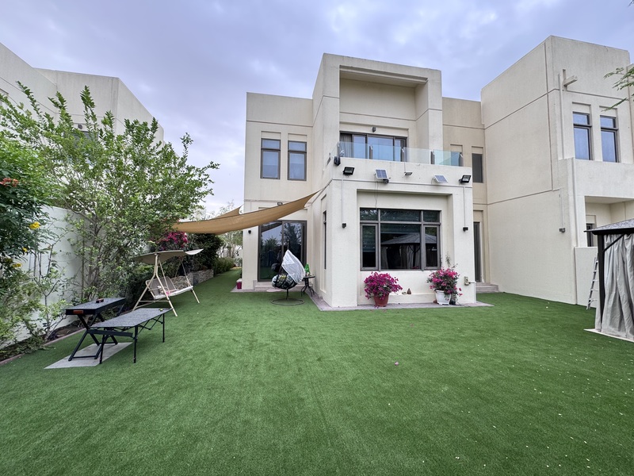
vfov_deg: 85.7
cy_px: 238
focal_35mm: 14
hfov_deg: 102.1
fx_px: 256
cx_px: 317
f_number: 2.2
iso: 40
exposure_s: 1/235
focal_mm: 2.22
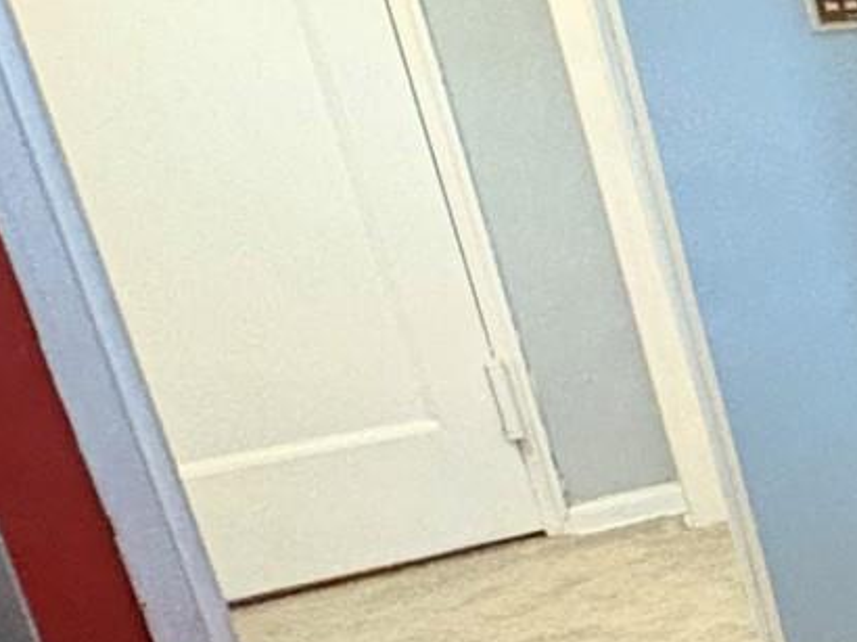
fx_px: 1732
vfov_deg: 21.0
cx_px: 2069
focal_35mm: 70
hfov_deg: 15.1
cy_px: 330
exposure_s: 1/49
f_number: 2.2
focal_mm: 2.22
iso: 1000
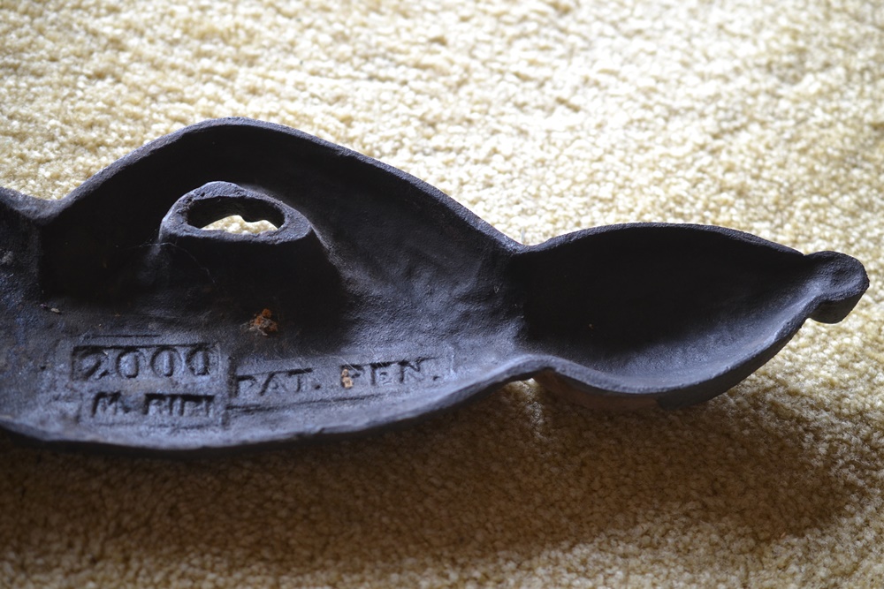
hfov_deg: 33.4
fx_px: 1473
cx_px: 442
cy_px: 294
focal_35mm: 60
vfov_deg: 22.6
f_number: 2.8
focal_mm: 40
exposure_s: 1/60
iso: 400
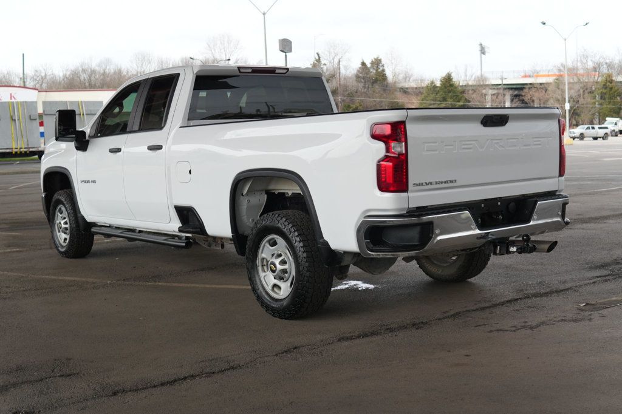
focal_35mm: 45
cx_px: 311
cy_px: 207
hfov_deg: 43.6
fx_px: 777
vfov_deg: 29.8
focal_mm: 30
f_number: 4
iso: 200
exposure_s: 1/60
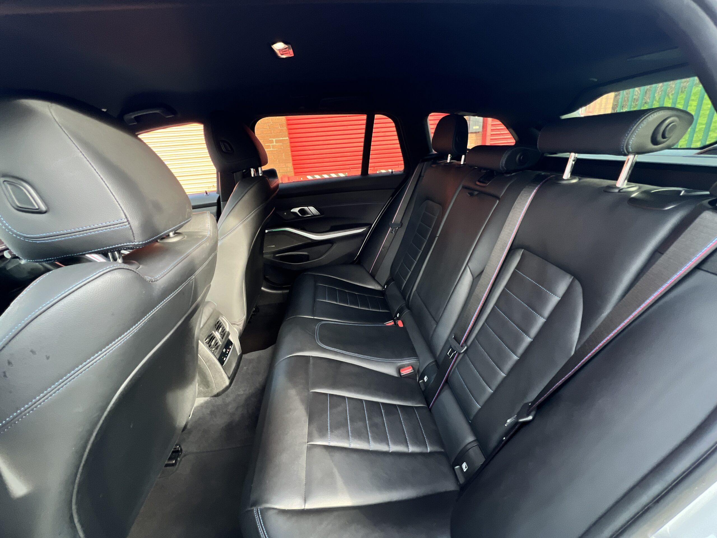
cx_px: 358
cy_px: 269
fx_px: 269
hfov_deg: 106.2
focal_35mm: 13
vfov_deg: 89.9
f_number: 1.8
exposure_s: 1/60
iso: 250
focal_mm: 1.57
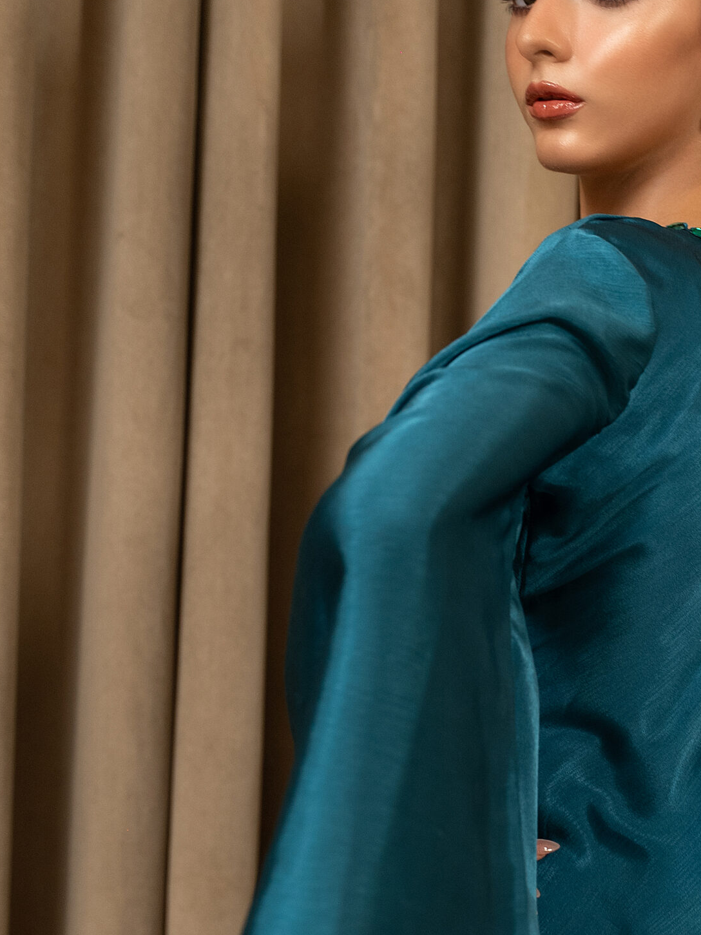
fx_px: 1999
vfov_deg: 26.3
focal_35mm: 74
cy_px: 568
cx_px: 549
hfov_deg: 19.7
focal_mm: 43.6
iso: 1000
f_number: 2.8
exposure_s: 1/100
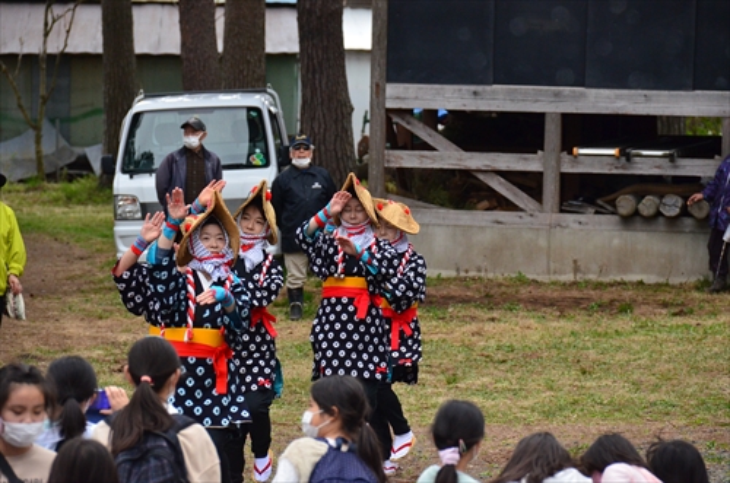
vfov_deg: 5.2
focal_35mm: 262
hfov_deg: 7.9
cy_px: 242
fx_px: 5311
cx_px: 365
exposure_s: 1/2500
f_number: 6.3
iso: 2000
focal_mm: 175
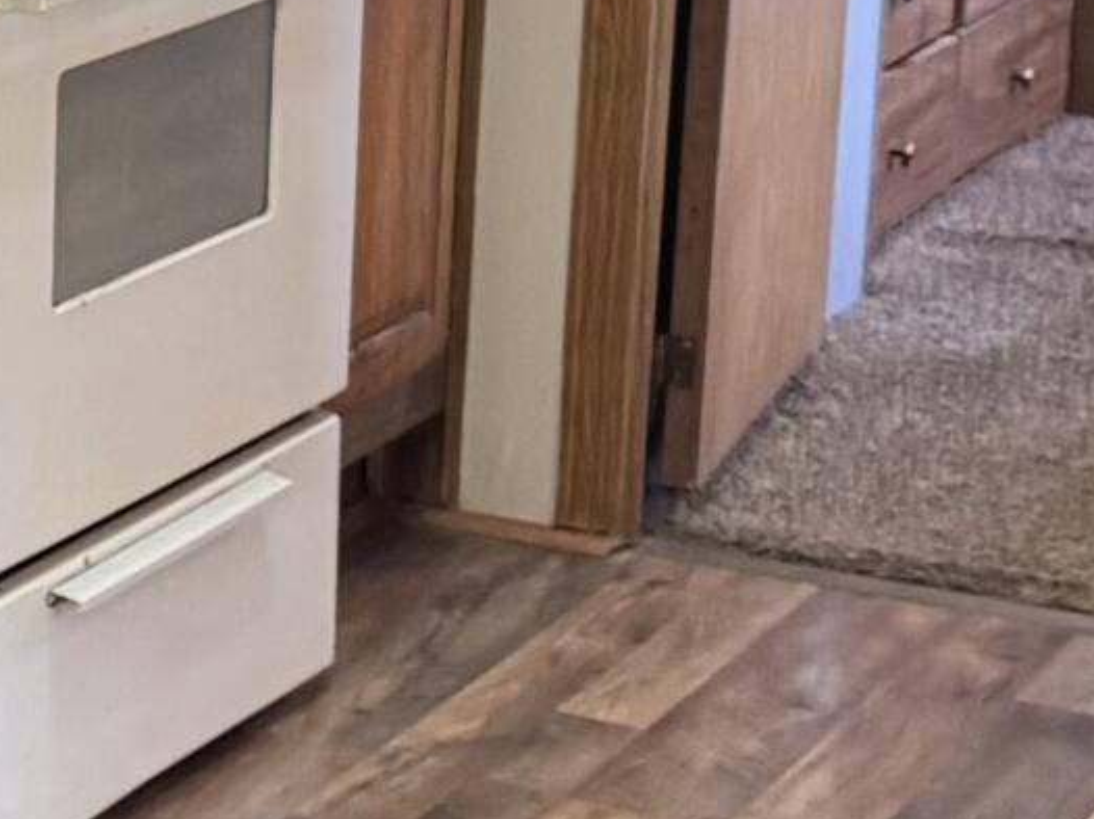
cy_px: -56
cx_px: -1088
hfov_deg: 12.6
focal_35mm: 137
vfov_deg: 10.7
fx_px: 4328
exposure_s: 1/60
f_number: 1.78
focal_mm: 6.76
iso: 320
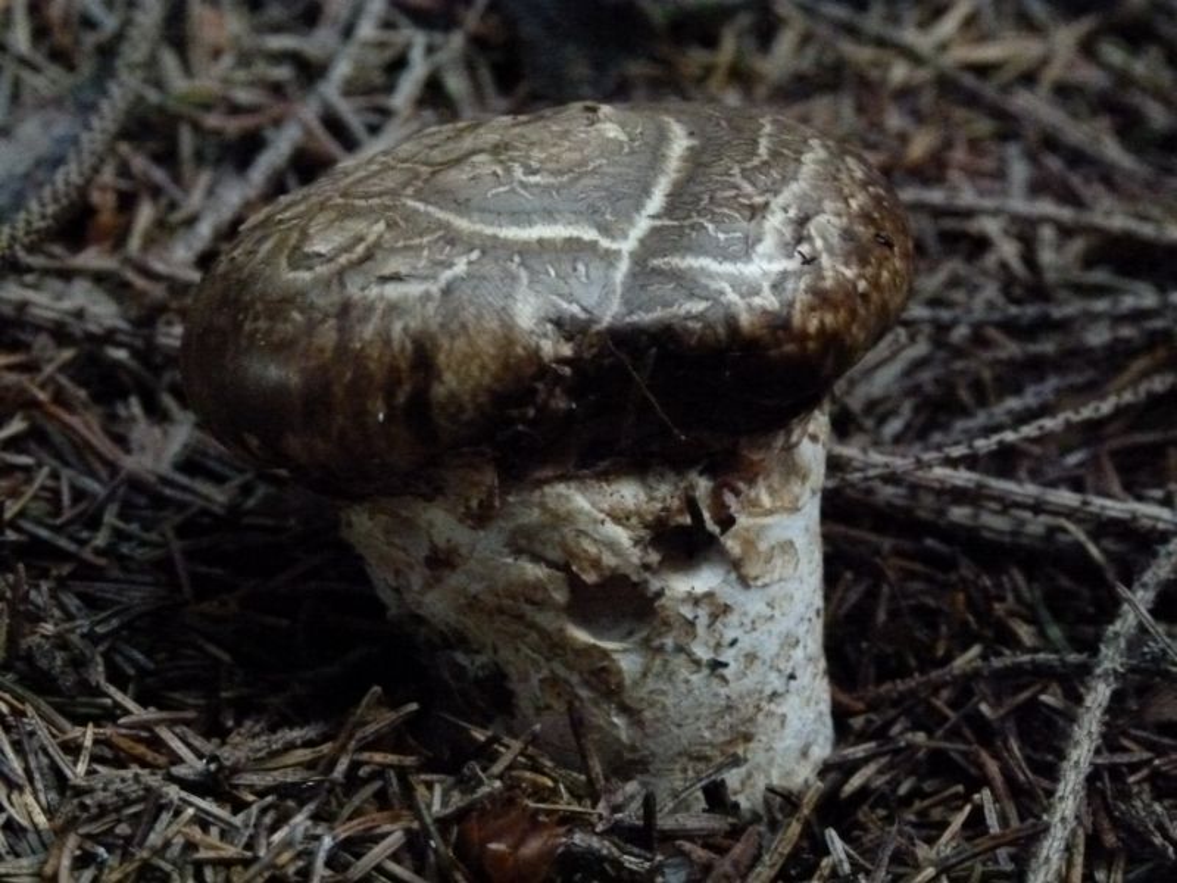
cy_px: 442
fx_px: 4624
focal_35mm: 136
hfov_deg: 14.5
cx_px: 588
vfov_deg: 10.9
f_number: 3.6
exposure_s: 1/15
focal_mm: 24.5
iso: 1600
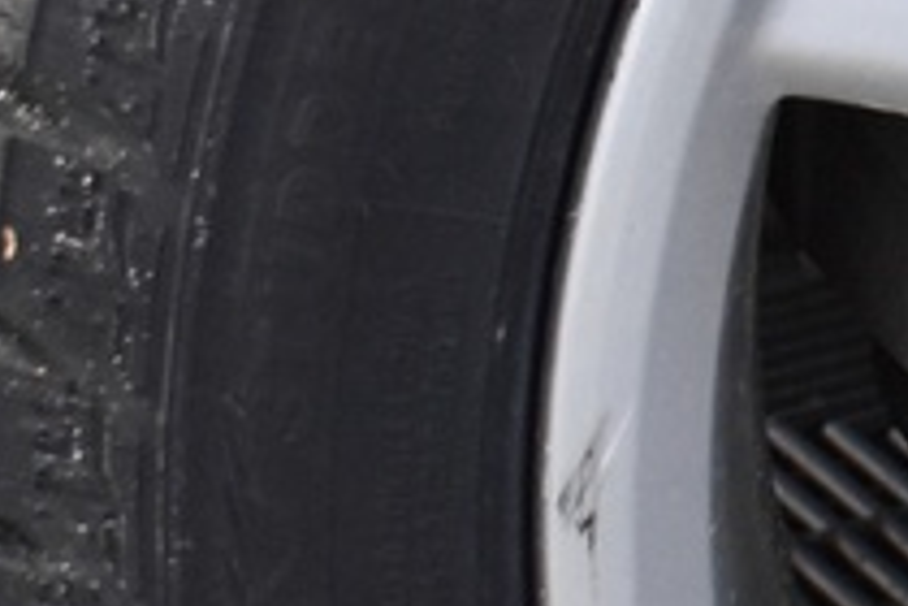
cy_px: -160
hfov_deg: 9.3
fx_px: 5246
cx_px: 1803
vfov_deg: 6.6
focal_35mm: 208
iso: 1250
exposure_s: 1/15
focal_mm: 18
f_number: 5
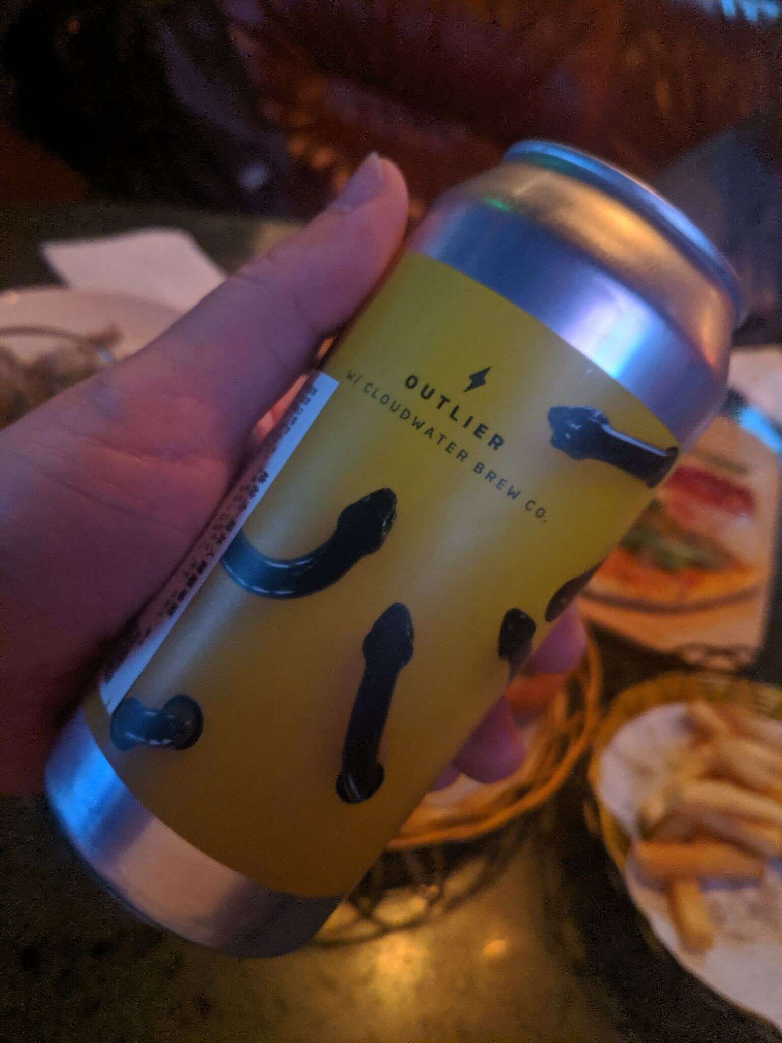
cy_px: 522
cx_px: 391
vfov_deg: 65.3
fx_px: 813
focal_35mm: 27
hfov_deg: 51.4
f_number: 1.8
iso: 894
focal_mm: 4.44
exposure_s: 1/15
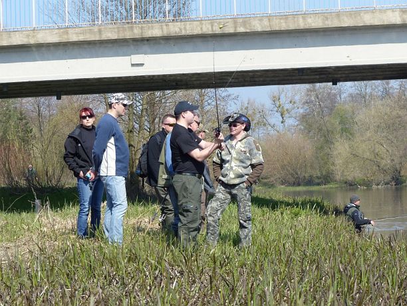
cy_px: 153
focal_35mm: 155
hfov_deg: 12.7
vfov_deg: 9.6
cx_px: 204
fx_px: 1822
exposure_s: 1/640
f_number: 4
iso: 100
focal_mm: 27.8
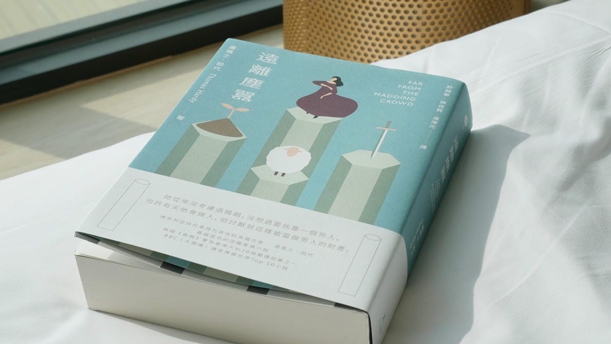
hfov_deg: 30.2
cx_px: 304
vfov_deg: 17.2
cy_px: 168
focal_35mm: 70
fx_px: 1134
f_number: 9
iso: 200
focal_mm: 32
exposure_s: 1/320
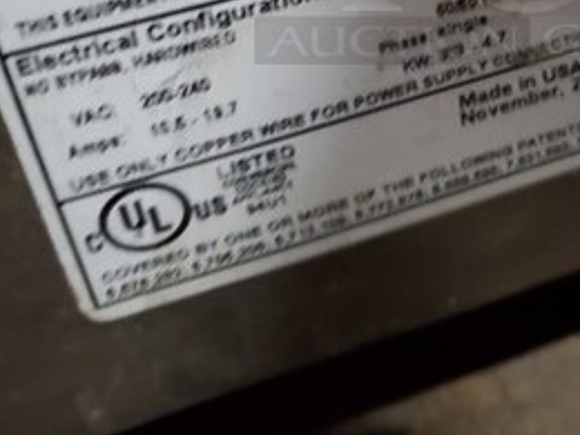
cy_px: -54
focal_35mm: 61
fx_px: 1022
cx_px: 504
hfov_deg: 30.5
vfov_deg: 22.5
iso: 1000
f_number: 1.5
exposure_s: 1/10
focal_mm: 4.3
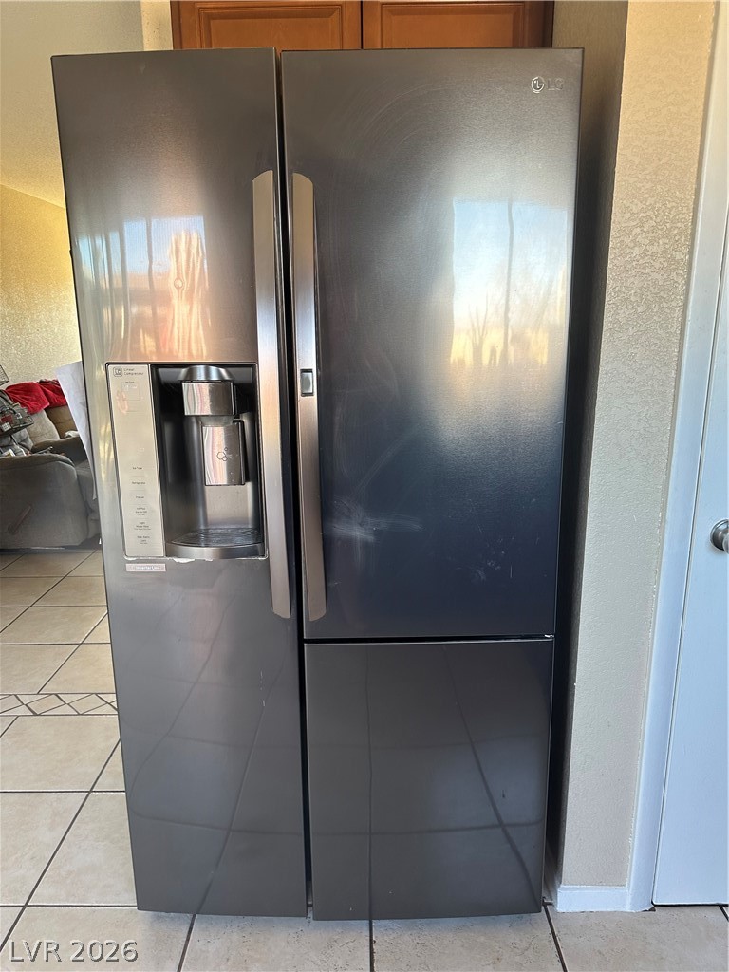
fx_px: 674
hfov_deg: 56.8
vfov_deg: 71.6
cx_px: 364
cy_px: 486
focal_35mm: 24
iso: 160
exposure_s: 1/121
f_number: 1.78
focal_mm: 6.86
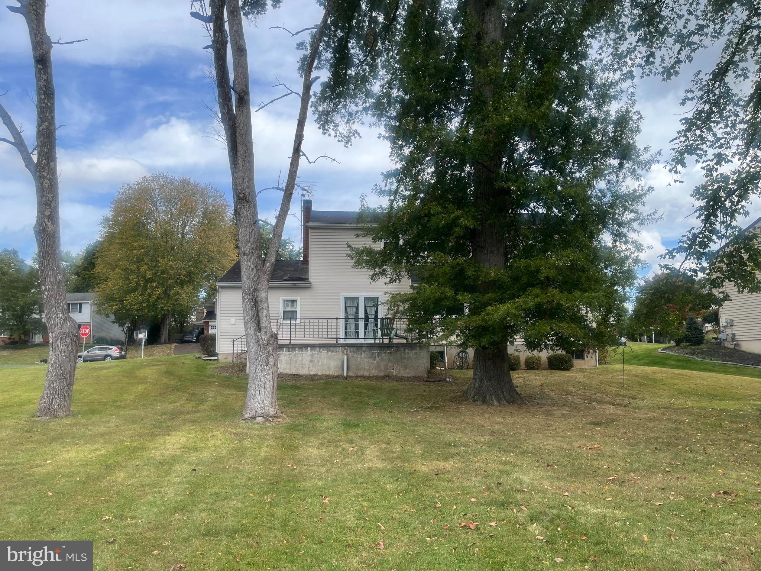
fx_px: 572
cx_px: 380
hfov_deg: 67.3
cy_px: 286
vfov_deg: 53.1
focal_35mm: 26
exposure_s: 1/2179
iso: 50
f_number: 1.6
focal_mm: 5.1
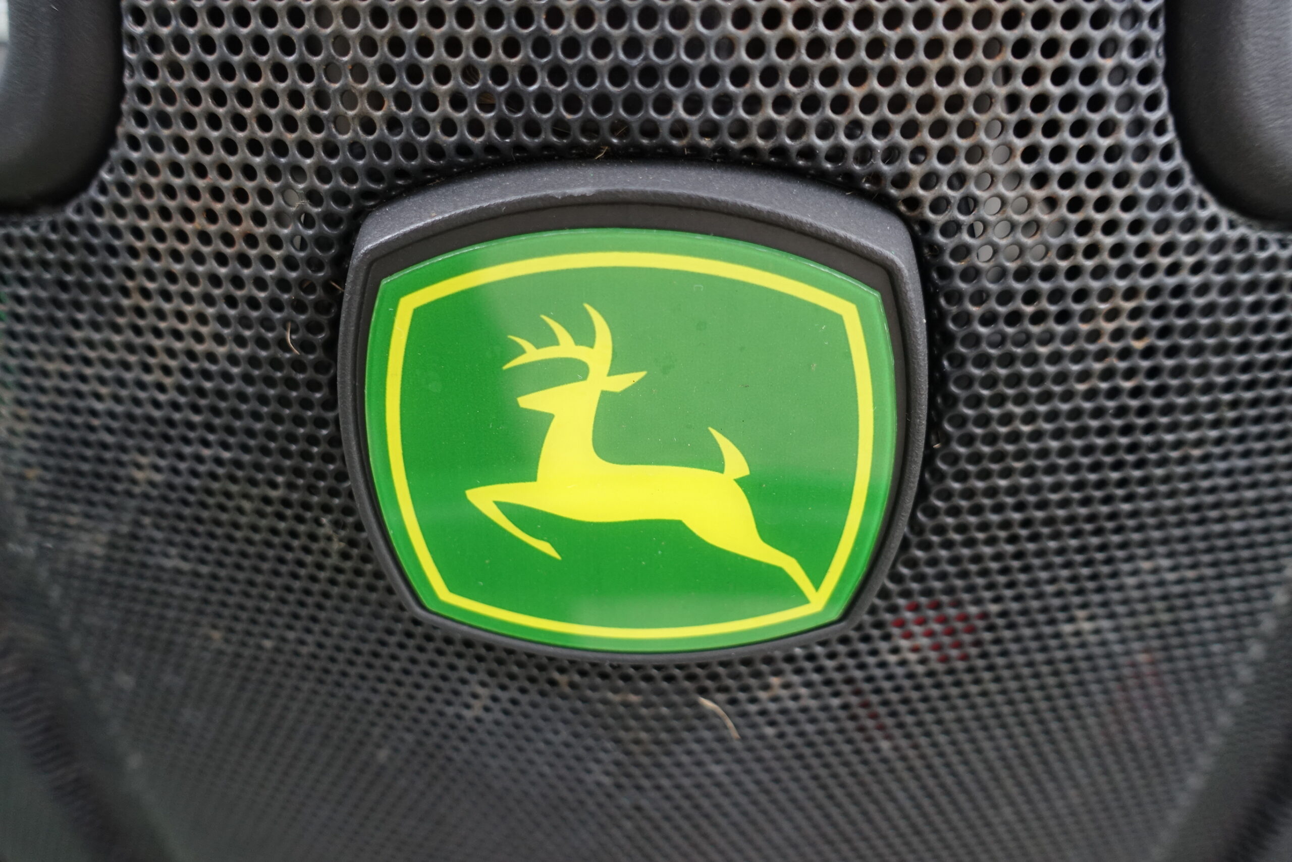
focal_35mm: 24
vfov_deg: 53.1
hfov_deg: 73.7
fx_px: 861
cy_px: 431
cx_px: 646
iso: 500
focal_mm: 8.8
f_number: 2.8
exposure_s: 1/250
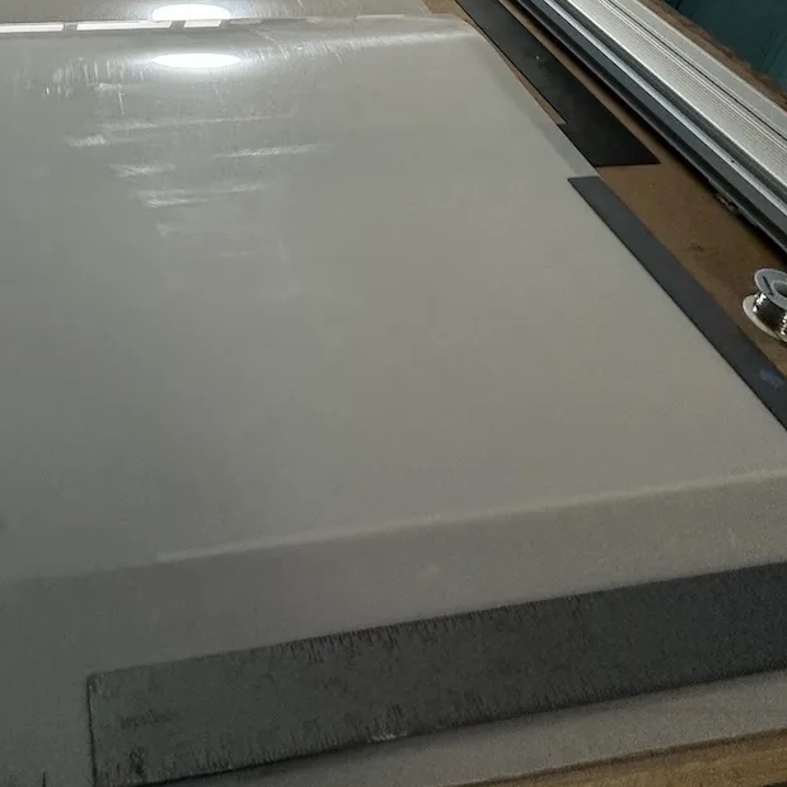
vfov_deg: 38.7
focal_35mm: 32
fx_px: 823
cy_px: -142
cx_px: 132
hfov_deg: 47.6
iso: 200
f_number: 2.2
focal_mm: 2.22
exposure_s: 1/60
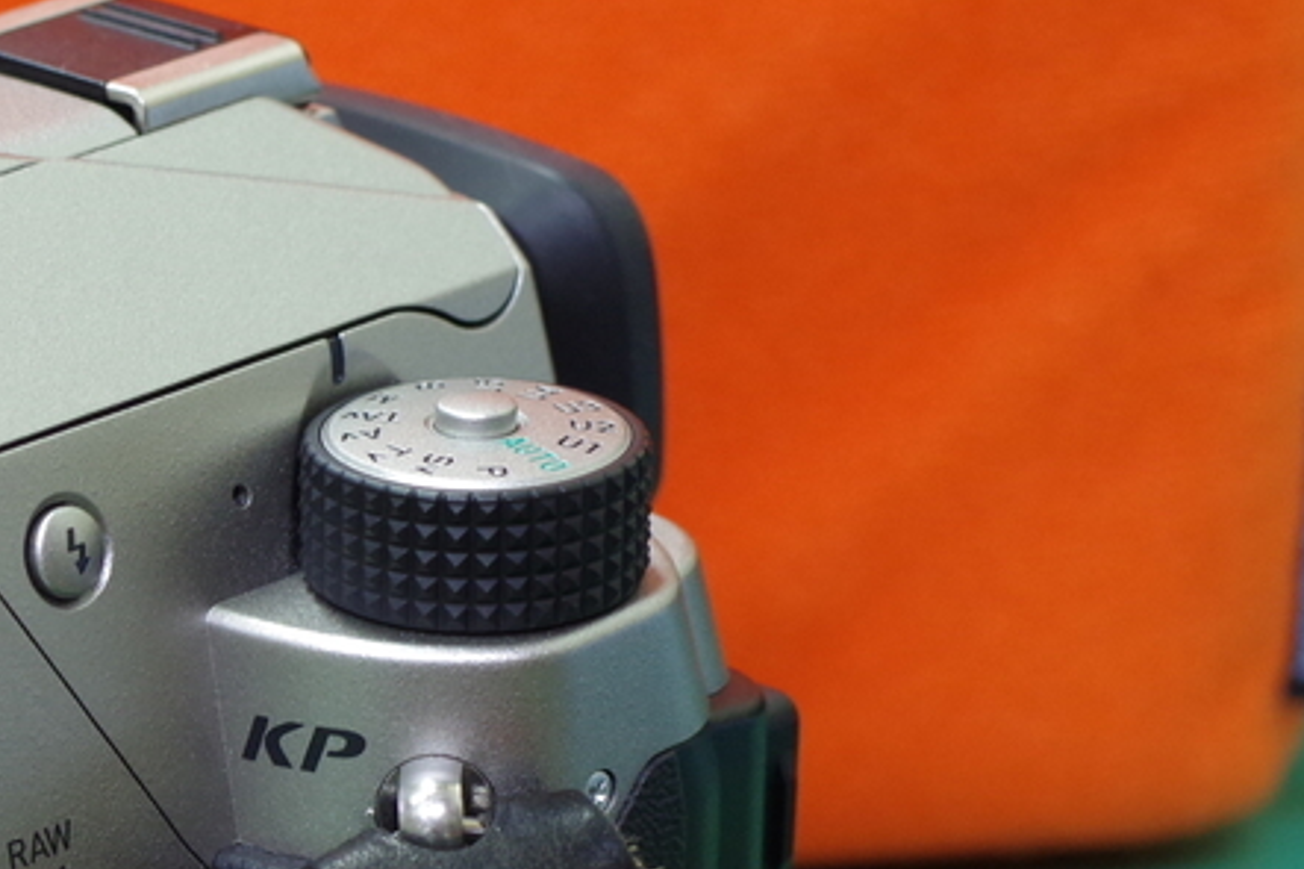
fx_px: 5154
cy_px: 884
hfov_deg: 13.8
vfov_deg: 9.6
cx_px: -453
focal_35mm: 142
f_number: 5.6
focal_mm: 35
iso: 800
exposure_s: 1/15
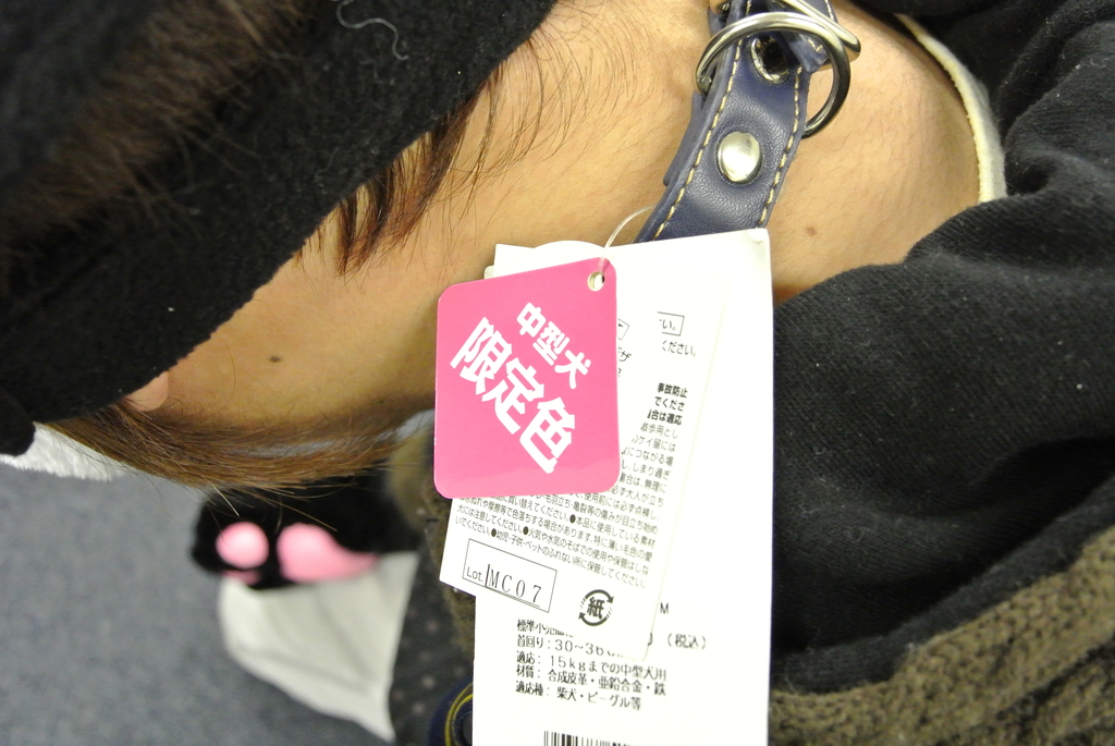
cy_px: 373
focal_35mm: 36
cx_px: 558
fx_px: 1116
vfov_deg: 37.0
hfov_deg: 53.1
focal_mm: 13.5
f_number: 4
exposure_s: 1/60
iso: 1800
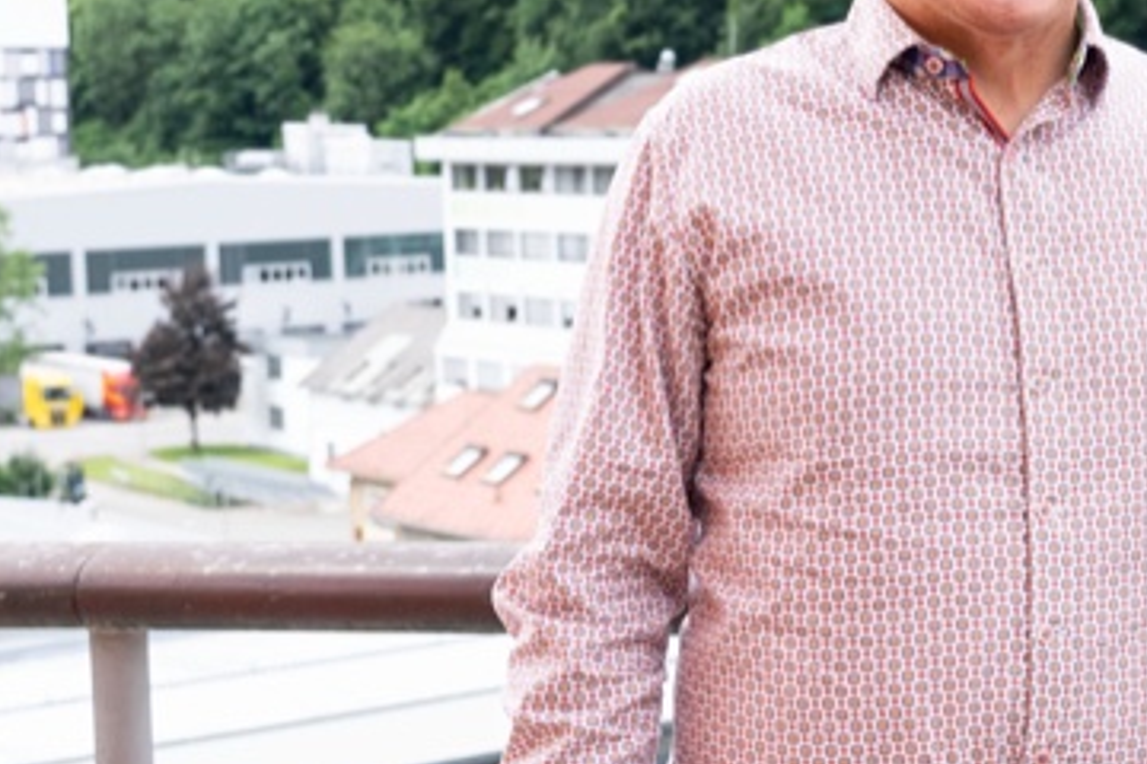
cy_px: 291
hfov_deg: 21.1
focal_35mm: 90
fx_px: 2867
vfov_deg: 15.2
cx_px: 1376
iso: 640
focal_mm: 36
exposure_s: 1/1600
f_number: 5.6
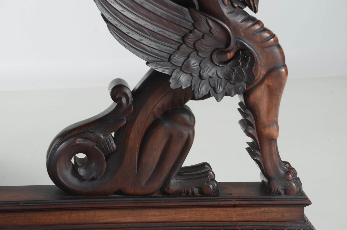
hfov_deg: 17.1
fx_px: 1154
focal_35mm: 120
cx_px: 174
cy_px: 115
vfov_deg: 11.4
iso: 200
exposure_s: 1/80
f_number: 9
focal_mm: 80
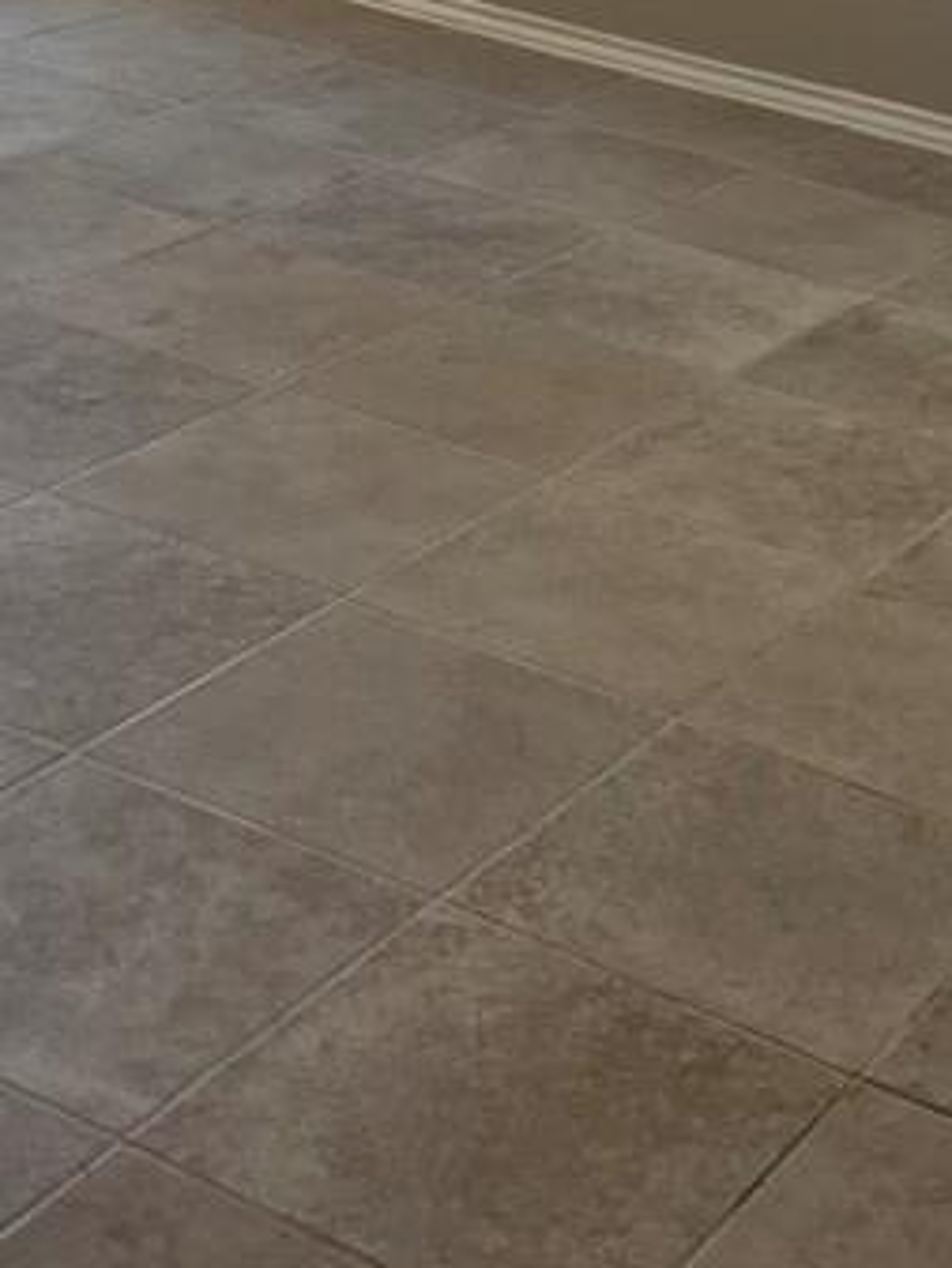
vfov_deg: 24.2
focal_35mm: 79
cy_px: 214
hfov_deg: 18.6
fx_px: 2895
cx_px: 662
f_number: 1.6
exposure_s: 1/60
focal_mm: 5.1
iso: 64
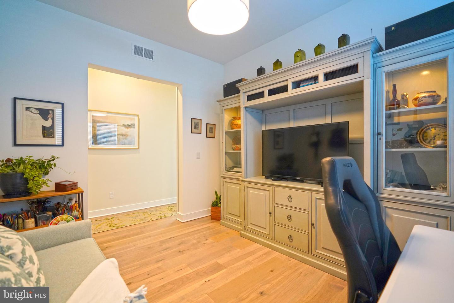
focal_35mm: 16
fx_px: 202
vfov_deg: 73.7
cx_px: 227
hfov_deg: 96.7
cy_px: 152
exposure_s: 1/160
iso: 1600
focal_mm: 16
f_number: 3.2
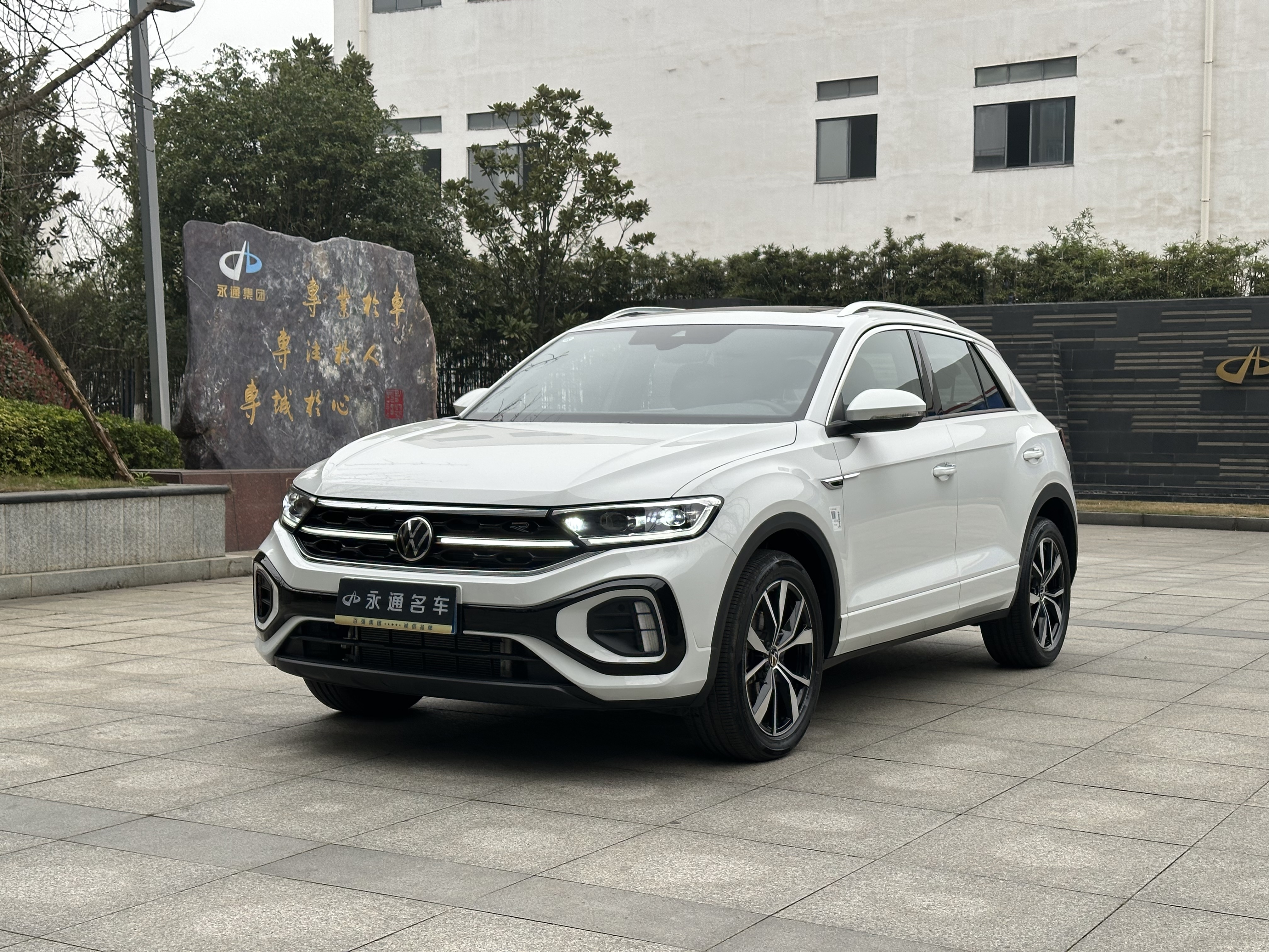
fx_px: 1760
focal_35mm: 48
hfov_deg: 39.7
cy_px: 476
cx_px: 634
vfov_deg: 30.3
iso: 64
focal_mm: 6.86
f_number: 1.78
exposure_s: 1/377
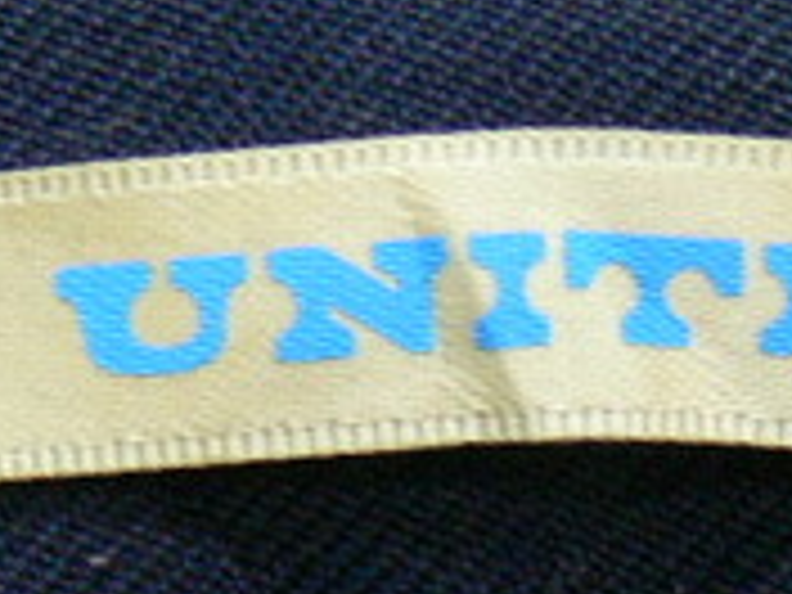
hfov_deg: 9.9
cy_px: 886
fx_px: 4553
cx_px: 644
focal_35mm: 199
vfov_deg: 7.3
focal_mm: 7.4
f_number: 2.8
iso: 200
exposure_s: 1/20
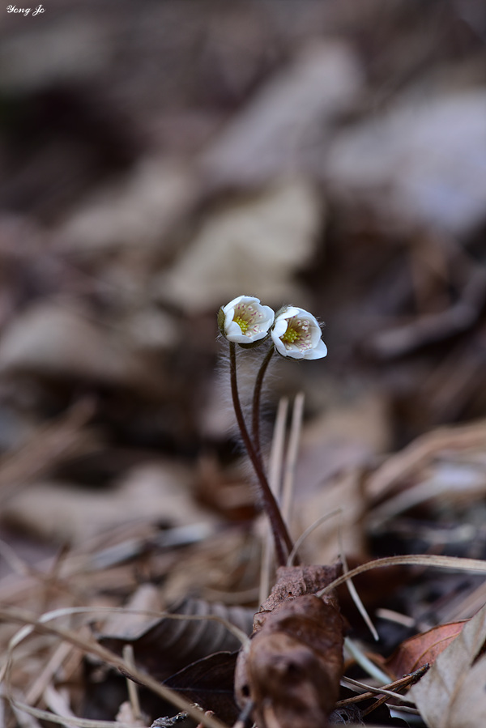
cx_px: 243
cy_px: 364
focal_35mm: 105
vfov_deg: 19.5
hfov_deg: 13.1
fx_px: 2124
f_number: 10
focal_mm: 105
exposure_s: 1/40
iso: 320
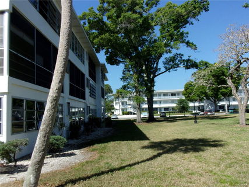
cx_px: 124
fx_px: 201
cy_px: 94
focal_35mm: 28
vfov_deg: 49.7
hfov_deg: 63.5
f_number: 10.8
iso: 80
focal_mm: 5.1
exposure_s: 1/85
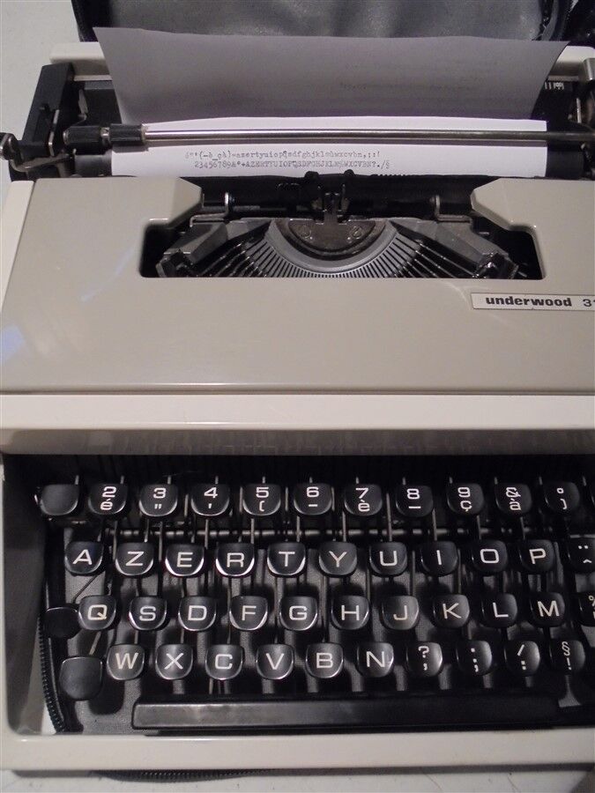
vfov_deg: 67.3
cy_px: 396
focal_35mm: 26
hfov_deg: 53.1
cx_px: 298
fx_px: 596
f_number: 3.5
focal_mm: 4.6
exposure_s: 1/30
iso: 400
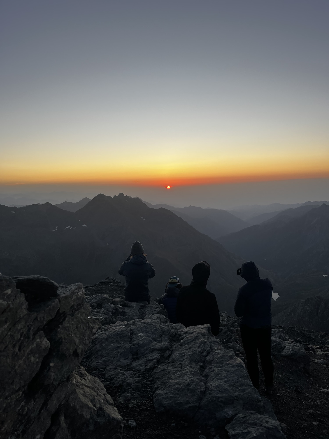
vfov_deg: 67.3
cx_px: 164
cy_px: 220
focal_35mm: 26
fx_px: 329
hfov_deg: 53.1
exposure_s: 1/532
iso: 50
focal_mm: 5.1
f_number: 1.6
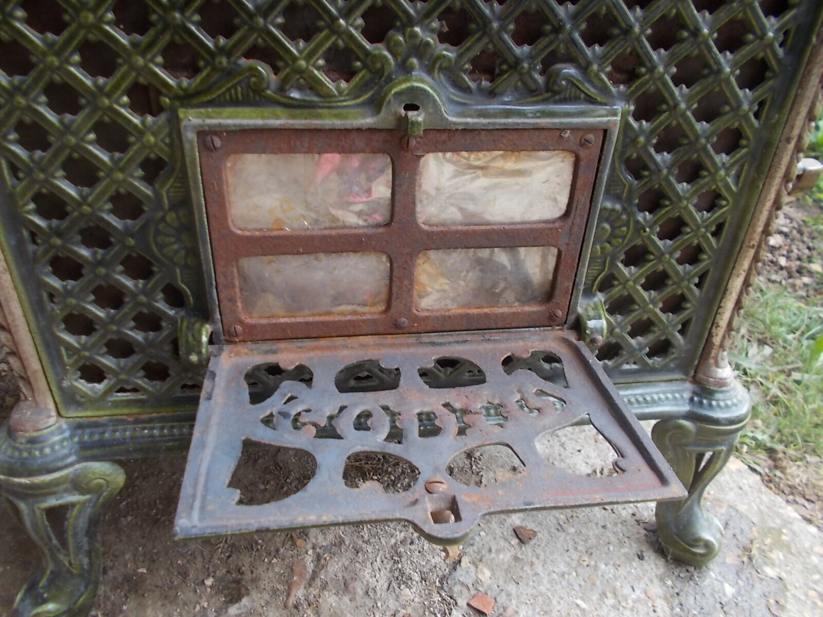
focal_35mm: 26
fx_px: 618
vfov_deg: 53.1
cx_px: 412
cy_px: 308
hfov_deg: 67.3
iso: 80
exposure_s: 1/50
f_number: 3.2
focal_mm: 4.6
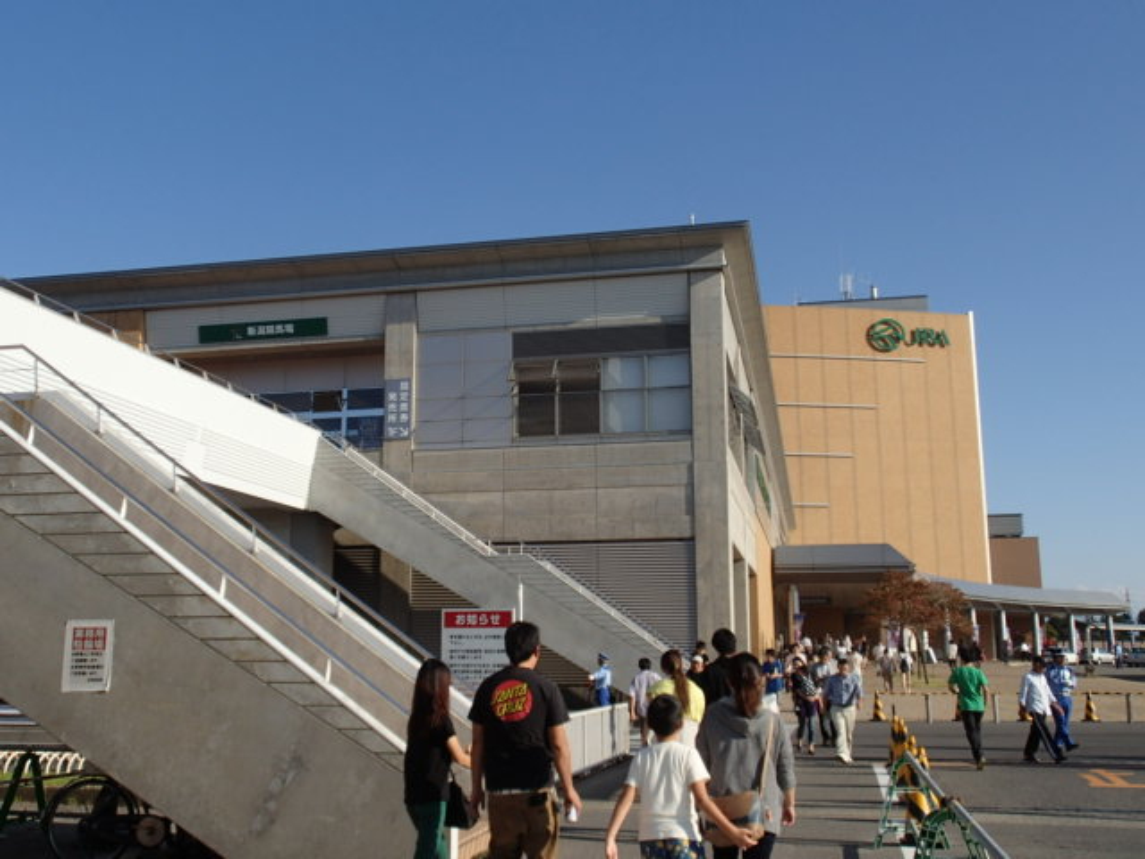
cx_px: 572
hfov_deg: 50.1
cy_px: 430
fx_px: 1224
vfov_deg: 38.7
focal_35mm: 37
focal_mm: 6.6
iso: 100
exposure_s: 1/200
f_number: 10
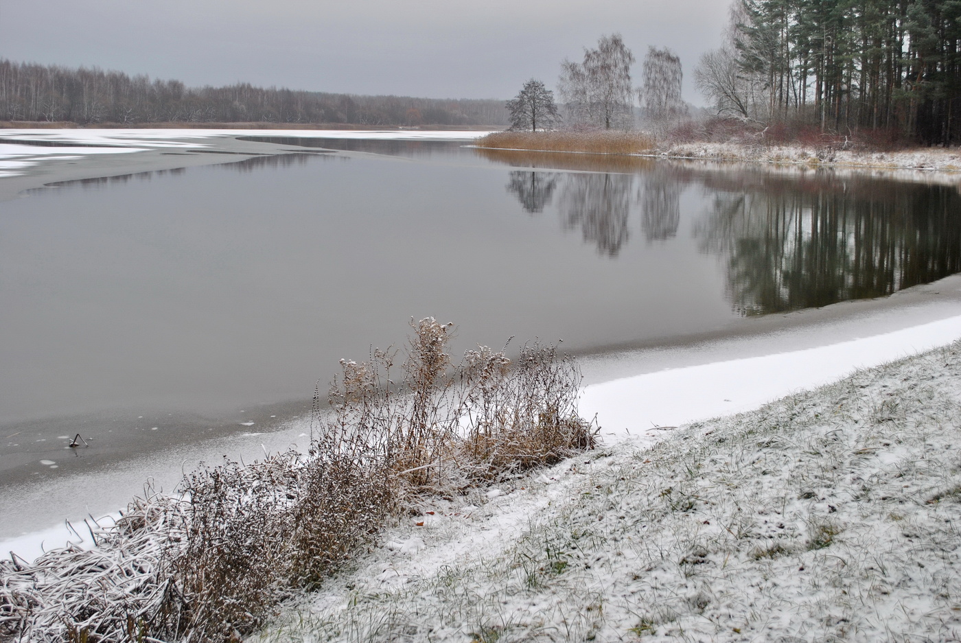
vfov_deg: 34.3
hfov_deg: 49.5
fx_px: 1042
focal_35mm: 39
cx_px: 480
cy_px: 322
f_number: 5.6
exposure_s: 1/125
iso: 200
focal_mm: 26
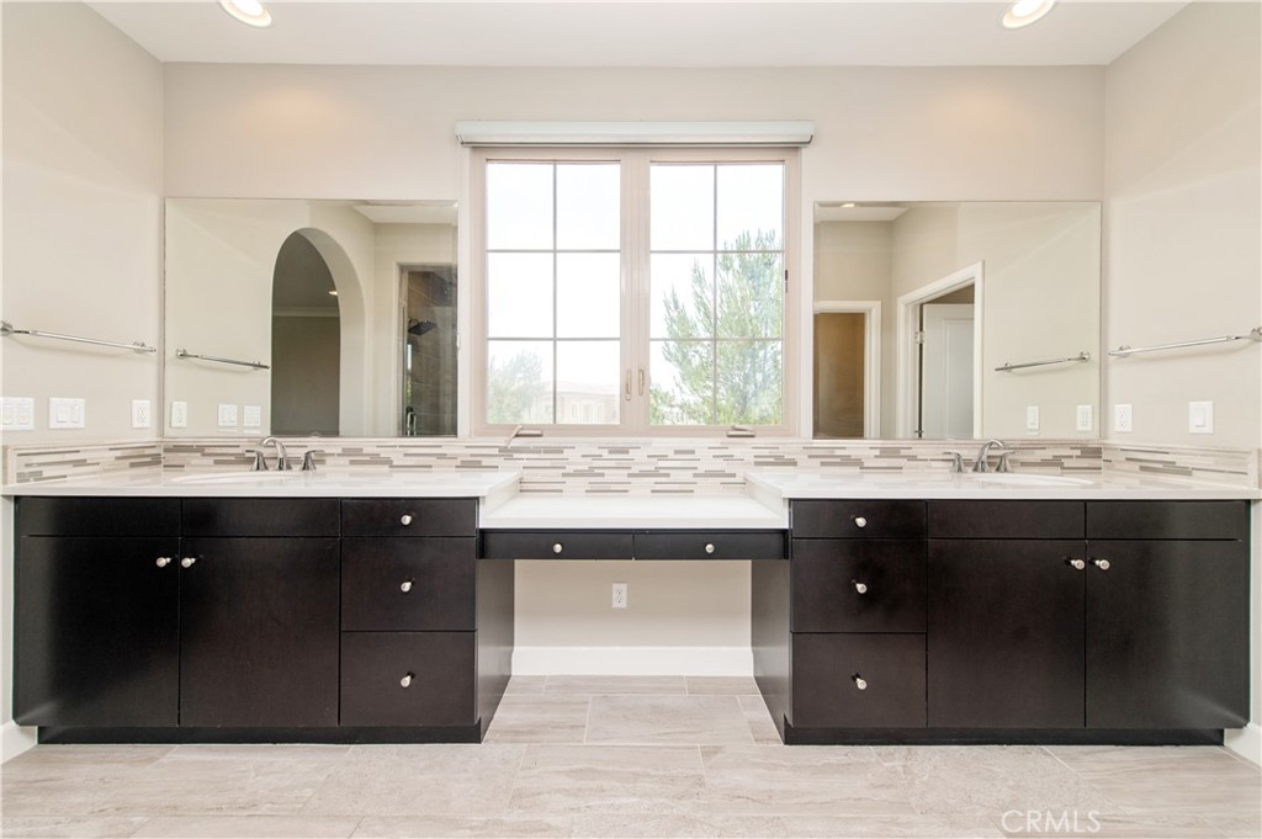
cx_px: 631
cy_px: 420
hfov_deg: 104.3
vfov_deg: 81.1
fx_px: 490
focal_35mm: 14
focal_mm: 14
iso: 180
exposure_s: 1/125
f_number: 5.6
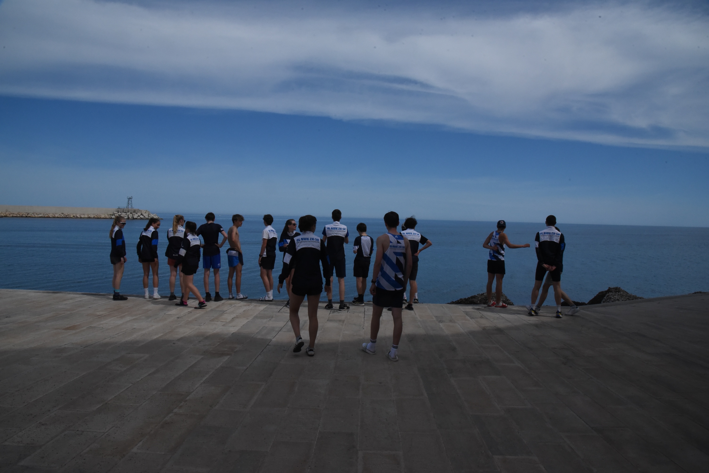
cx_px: 354
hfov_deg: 73.7
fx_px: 473
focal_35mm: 24
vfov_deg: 53.2
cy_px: 236
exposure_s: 1/4000
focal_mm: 24
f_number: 22
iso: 3200
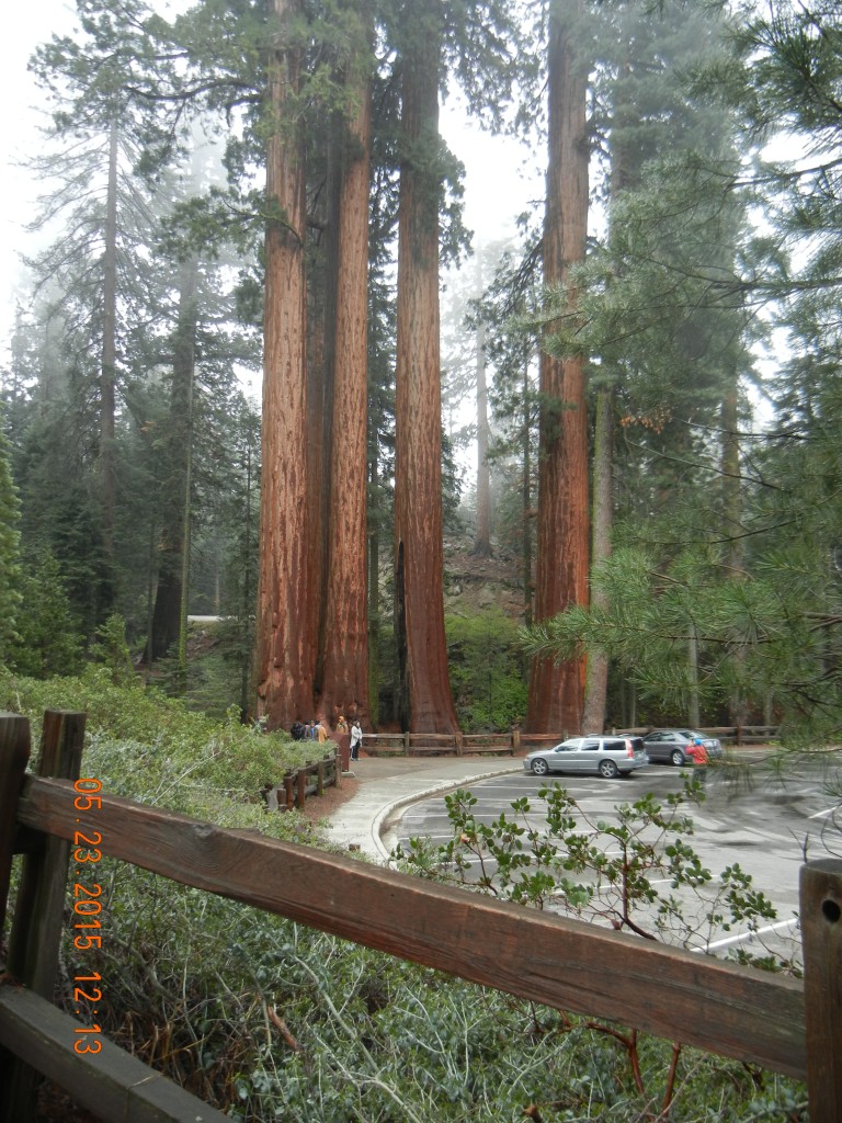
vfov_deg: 60.0
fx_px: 973
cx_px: 421
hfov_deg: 46.8
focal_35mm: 30
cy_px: 562
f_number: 3.5
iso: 160
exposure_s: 1/78
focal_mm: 5.4
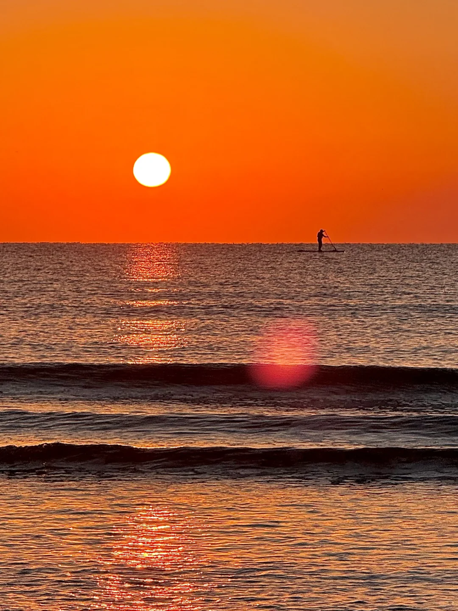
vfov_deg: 16.4
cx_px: 229
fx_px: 2117
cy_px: 306
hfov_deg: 12.3
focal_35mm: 120
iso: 64
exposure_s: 1/2710
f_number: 2.8
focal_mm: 15.66
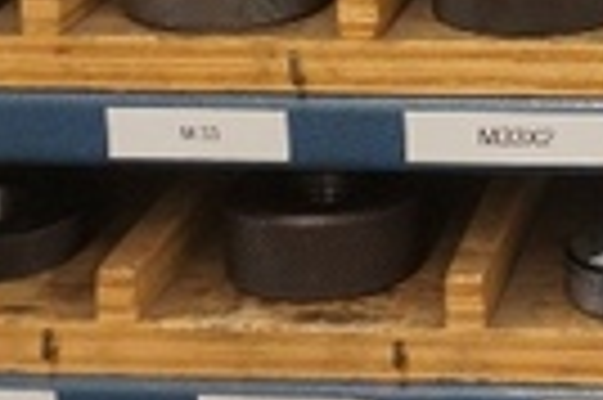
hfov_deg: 15.1
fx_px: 2158
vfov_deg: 10.0
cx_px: 814
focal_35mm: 129
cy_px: -355
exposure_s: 1/160
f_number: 4
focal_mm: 16
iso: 1250
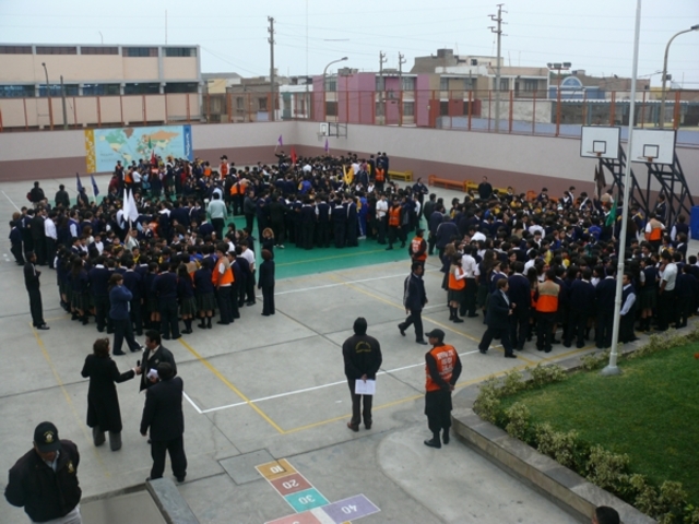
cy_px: 262
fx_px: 707
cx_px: 350
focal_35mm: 35
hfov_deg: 52.6
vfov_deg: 40.7
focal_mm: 7.4
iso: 100
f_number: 4
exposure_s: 1/100
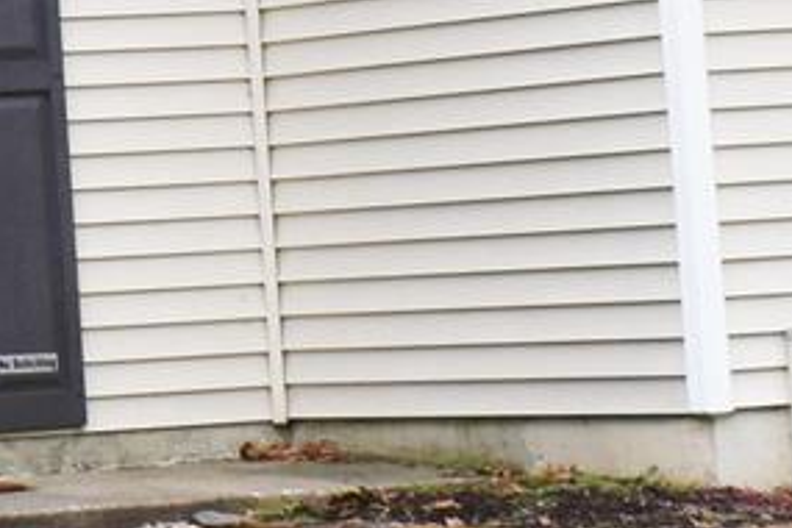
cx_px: -809
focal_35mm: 280
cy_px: -418
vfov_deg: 4.8
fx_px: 6160
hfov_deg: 7.1
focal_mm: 26
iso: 400
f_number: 7.1
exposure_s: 1/200
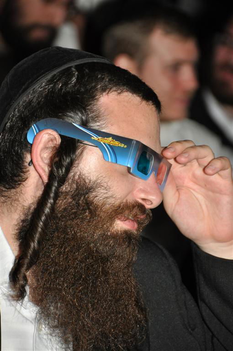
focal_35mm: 300
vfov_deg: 6.9
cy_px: 176
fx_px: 2920
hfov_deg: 4.6
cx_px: 116
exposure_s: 1/60
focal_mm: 200
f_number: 5.6
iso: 800
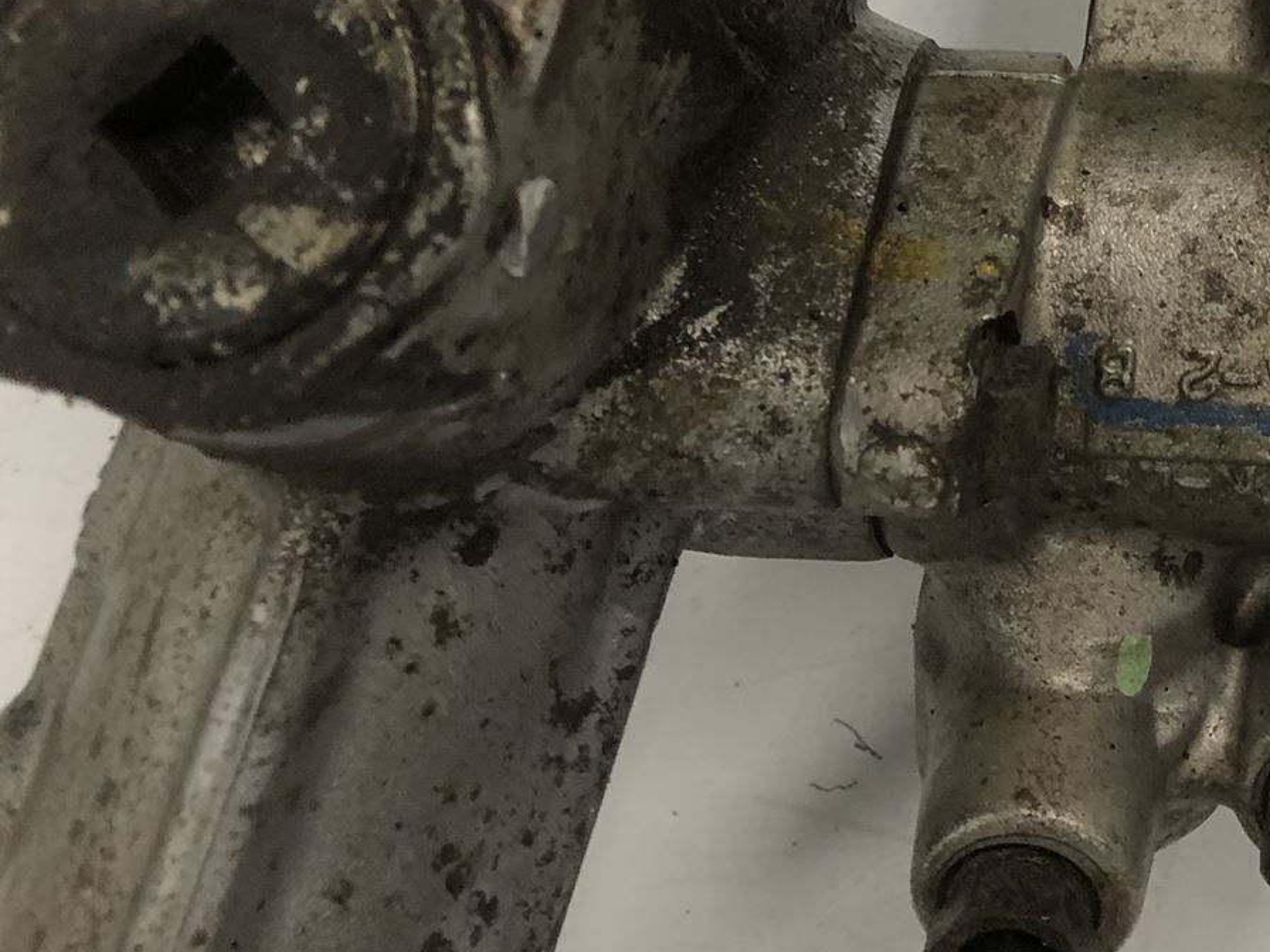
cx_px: 1338
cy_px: -17
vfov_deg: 22.0
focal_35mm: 64
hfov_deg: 28.0
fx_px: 2348
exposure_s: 1/17
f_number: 1.8
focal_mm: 3.99
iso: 40
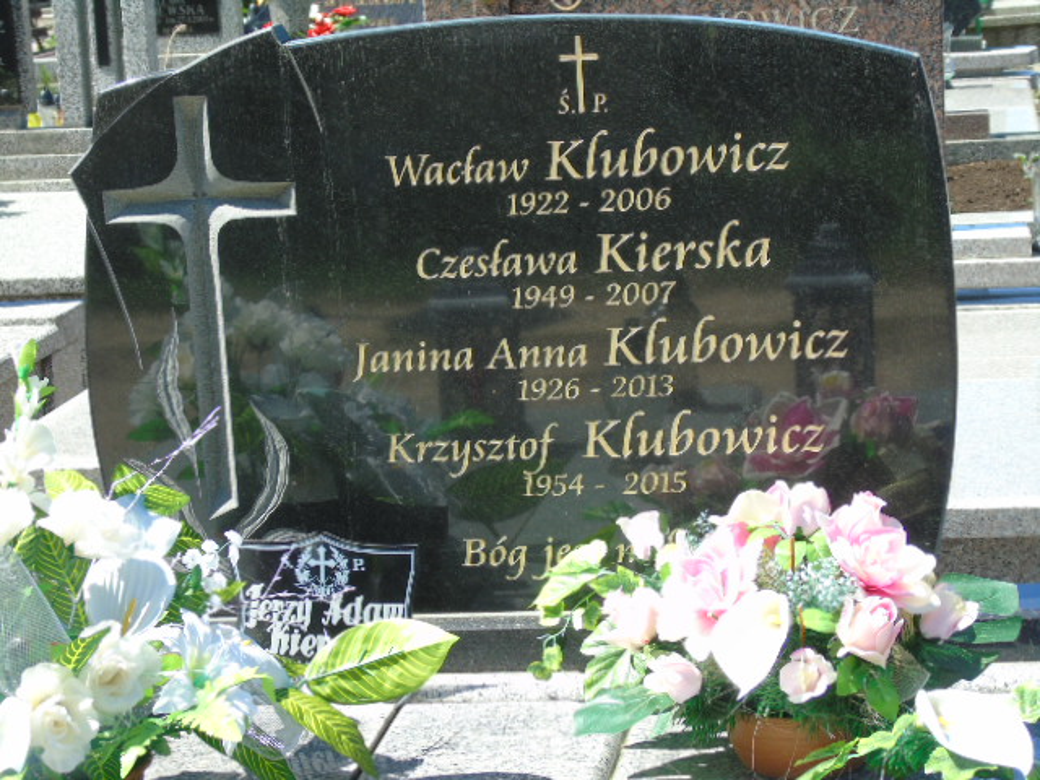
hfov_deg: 20.9
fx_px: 2824
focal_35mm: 94
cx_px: 520
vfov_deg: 15.7
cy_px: 390
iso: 80
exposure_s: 1/250
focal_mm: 17
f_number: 4.3
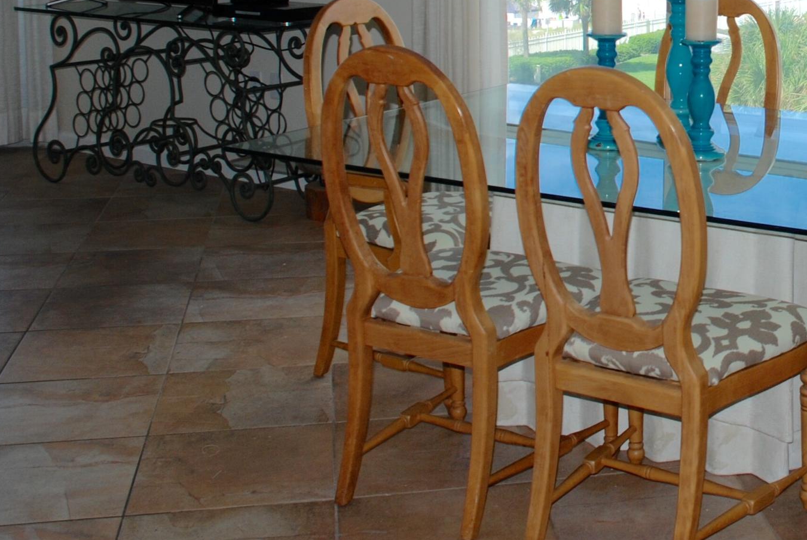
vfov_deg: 21.9
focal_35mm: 60
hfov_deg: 31.5
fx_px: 1347
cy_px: 9
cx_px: 757
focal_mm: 18
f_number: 4.5
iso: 100
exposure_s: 1/200
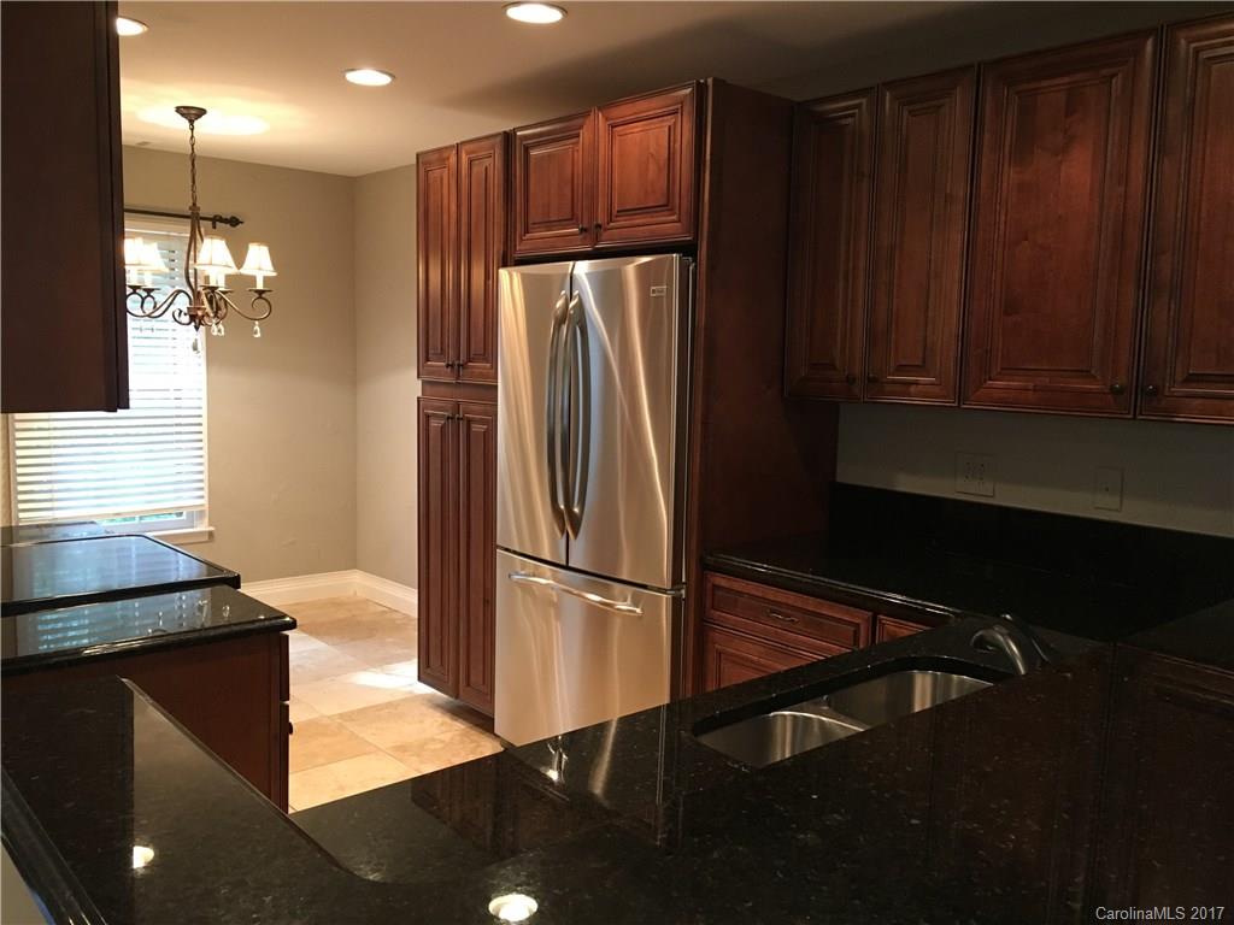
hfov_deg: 61.7
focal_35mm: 29
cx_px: 617
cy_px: 462
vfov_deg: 48.2
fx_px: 1034
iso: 160
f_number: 2.2
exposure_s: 1/30
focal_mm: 4.15
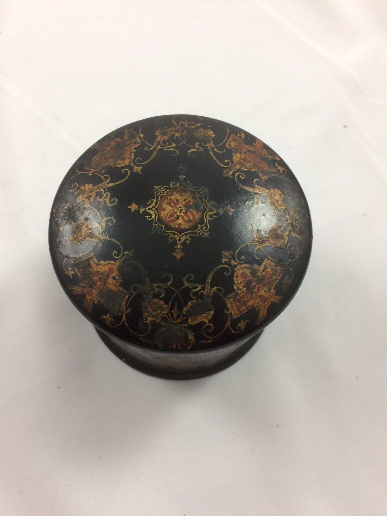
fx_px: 432
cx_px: 194
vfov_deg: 61.7
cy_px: 258
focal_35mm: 29
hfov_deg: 48.2
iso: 50
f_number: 2.2
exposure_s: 1/33
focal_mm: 4.15
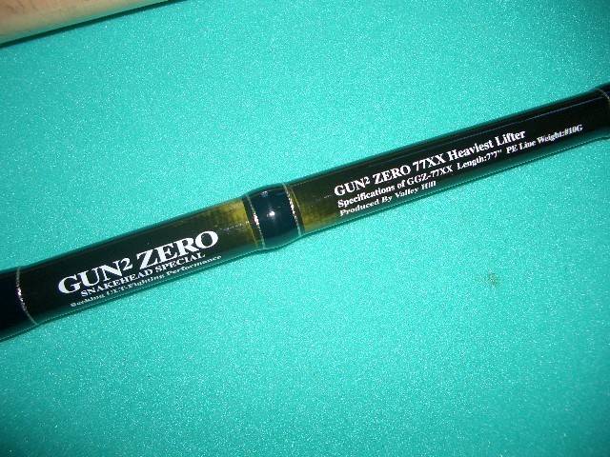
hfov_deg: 52.6
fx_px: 617
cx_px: 305
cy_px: 228
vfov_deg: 40.7
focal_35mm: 35
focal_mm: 5.8
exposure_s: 1/60
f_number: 2.6
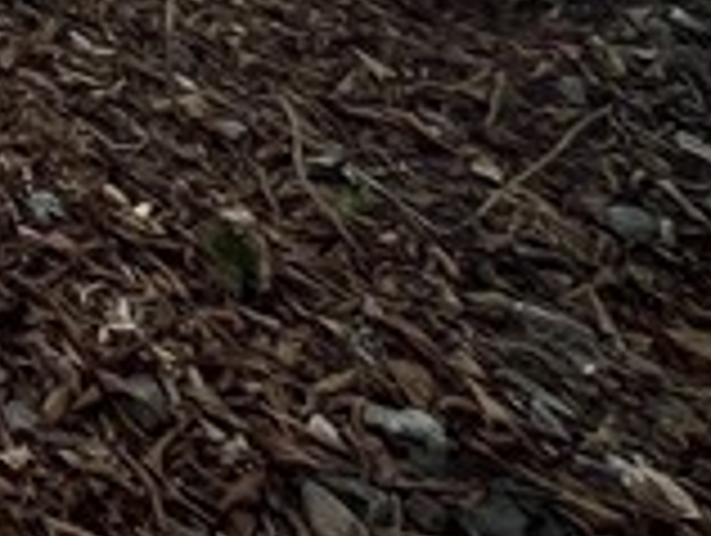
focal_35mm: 84
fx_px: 1728
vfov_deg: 11.3
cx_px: -1526
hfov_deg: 10.9
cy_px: -1040
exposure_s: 1/1119
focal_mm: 1.57
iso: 32
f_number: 1.8
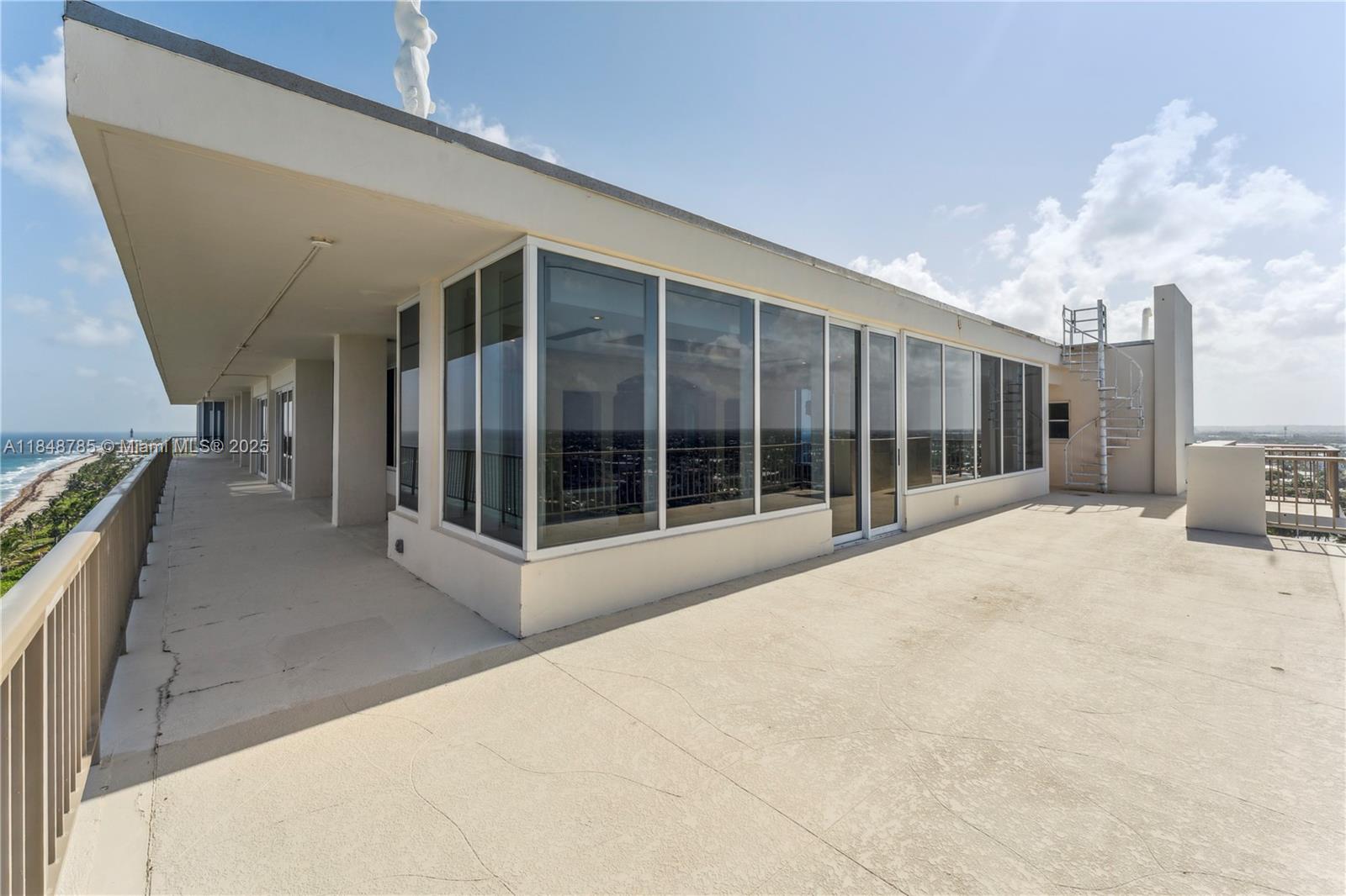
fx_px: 523
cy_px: 448
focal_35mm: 14
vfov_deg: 81.2
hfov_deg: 104.3
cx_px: 673
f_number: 10
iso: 320
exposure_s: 1/640
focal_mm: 14
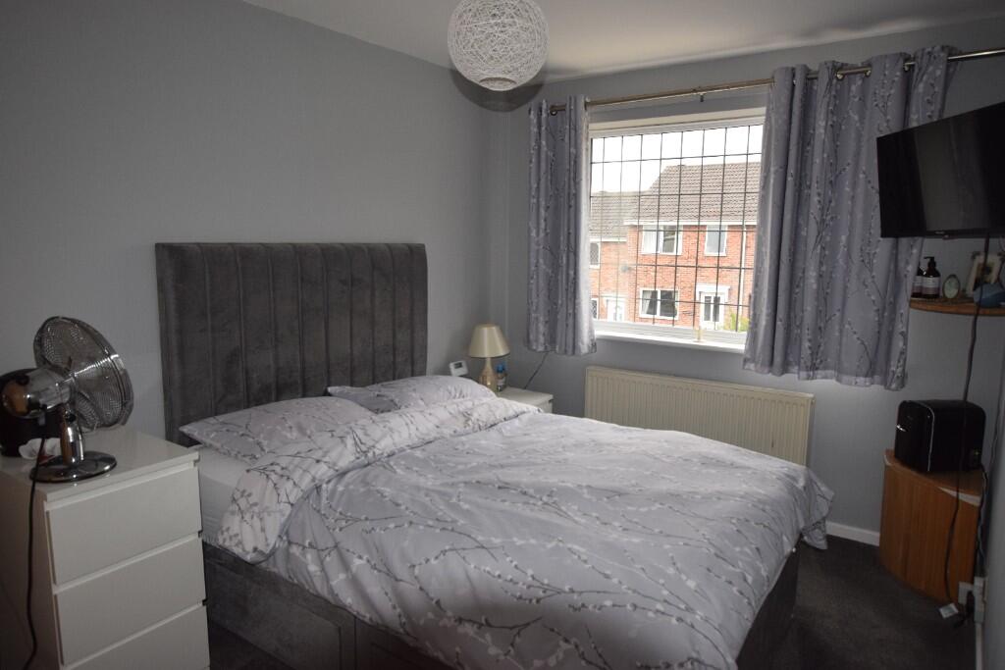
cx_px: 502
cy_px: 335
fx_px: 670
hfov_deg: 73.7
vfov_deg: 53.1
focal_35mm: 24
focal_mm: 16
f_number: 5
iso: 800
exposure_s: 1/100
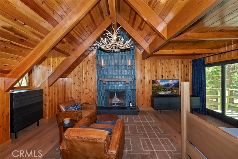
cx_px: 119
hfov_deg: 100.4
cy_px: 80
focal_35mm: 15
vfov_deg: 77.4
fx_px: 99
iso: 400
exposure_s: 1/30
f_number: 8
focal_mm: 10
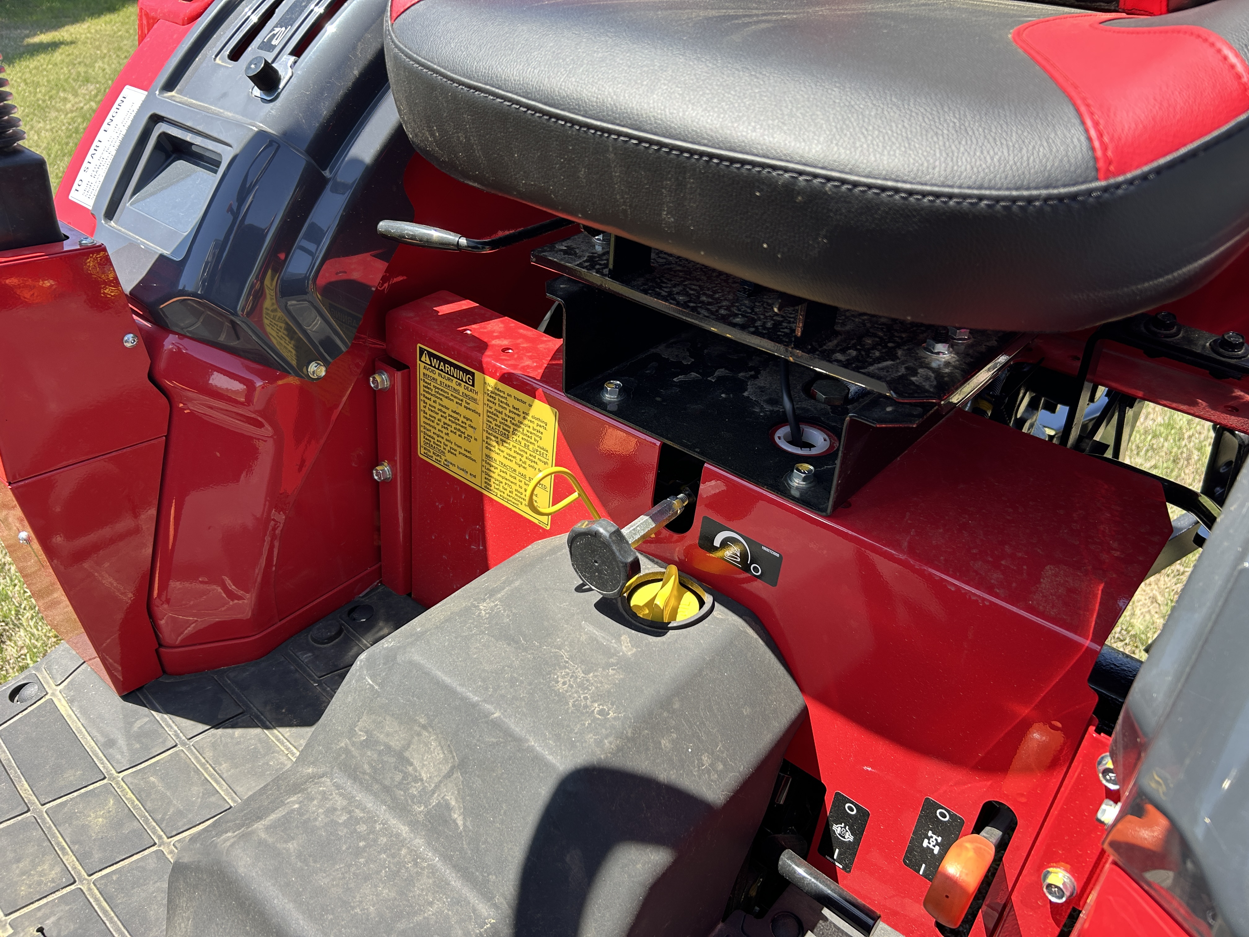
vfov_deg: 53.1
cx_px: 624
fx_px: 938
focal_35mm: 26
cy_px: 468
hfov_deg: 67.3
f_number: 1.5
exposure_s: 1/639
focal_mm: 5.7
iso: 50
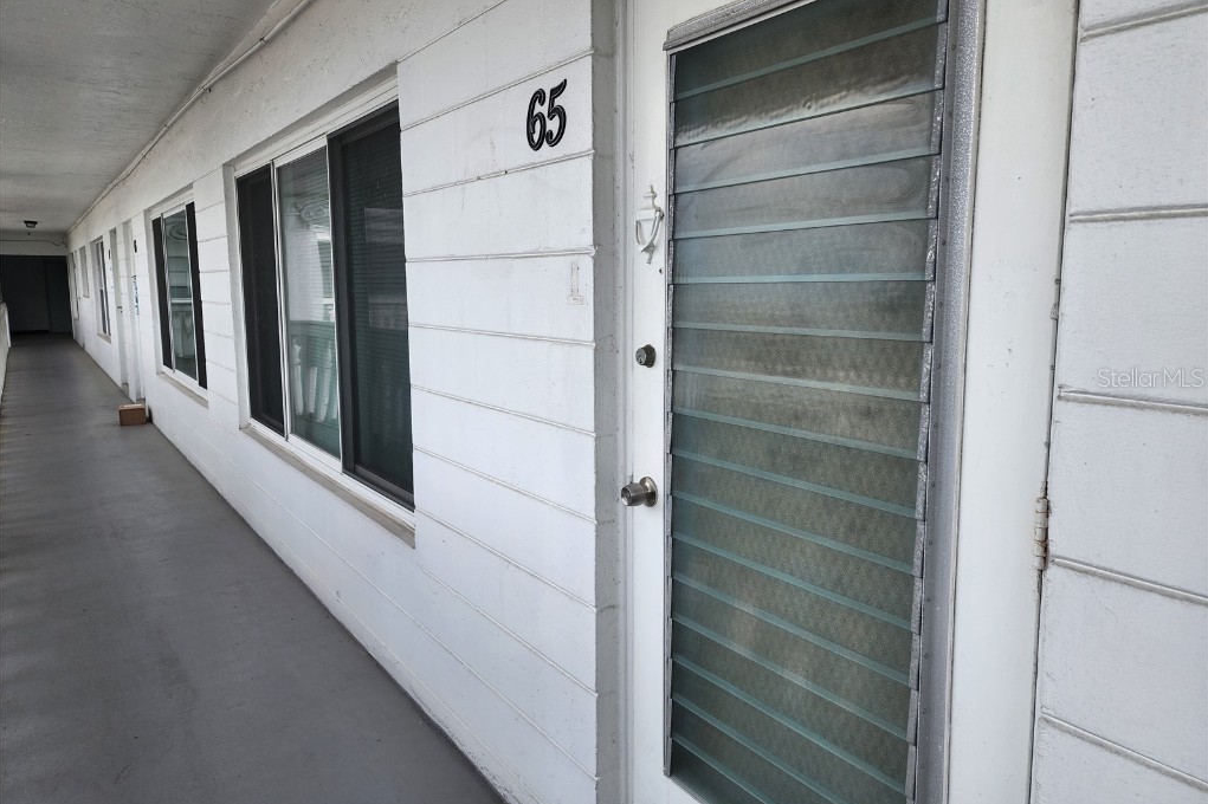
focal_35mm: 24
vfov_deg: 53.1
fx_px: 805
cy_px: 377
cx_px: 603
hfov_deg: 73.8
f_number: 1.8
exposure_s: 1/287
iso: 12
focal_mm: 6.4
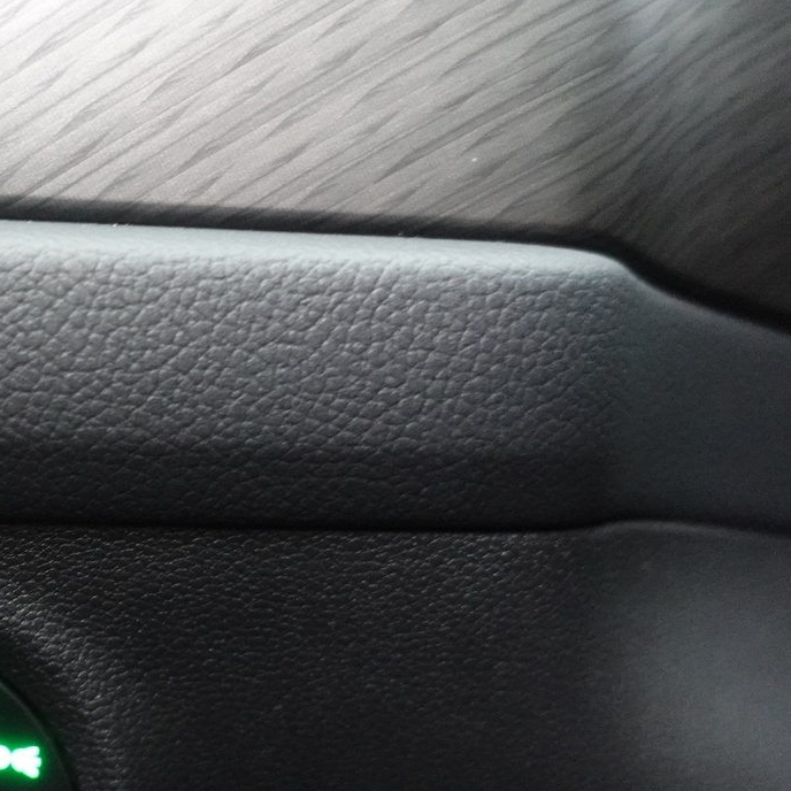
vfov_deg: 35.2
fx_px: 1241
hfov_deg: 33.1
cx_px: 44
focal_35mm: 48
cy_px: 494
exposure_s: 1/10
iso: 3200
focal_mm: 9.4
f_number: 1.8
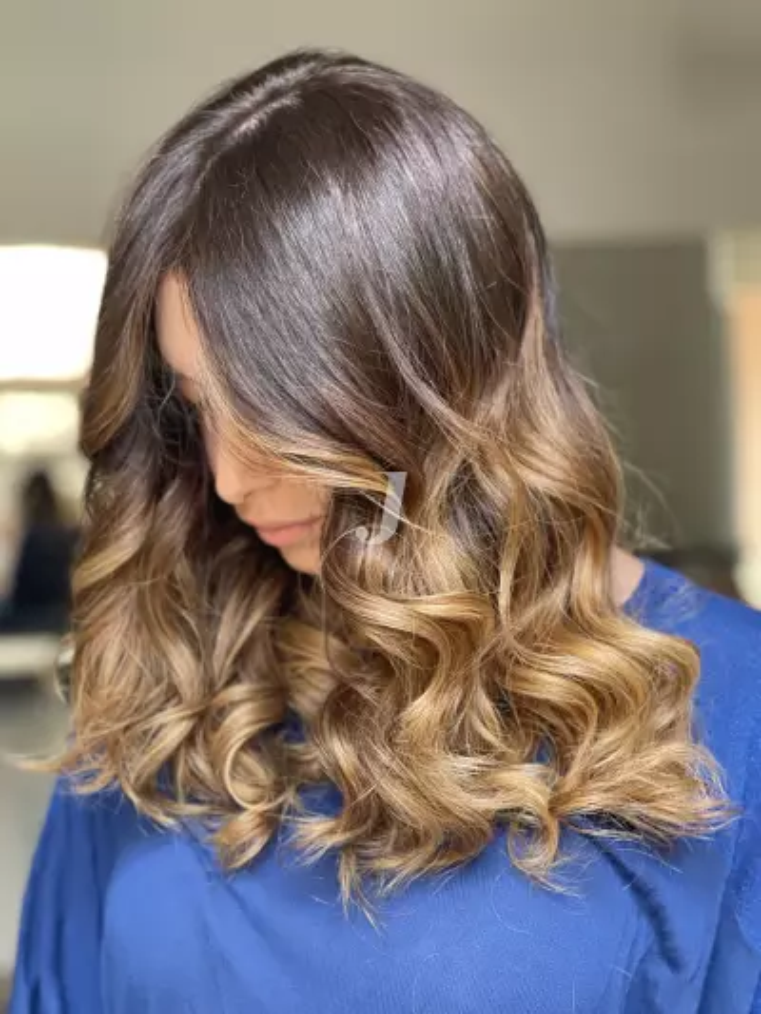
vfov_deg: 30.3
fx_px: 1875
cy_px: 507
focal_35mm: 64
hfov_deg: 22.9
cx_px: 380
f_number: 2.2
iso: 250
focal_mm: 7.5
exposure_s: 1/84
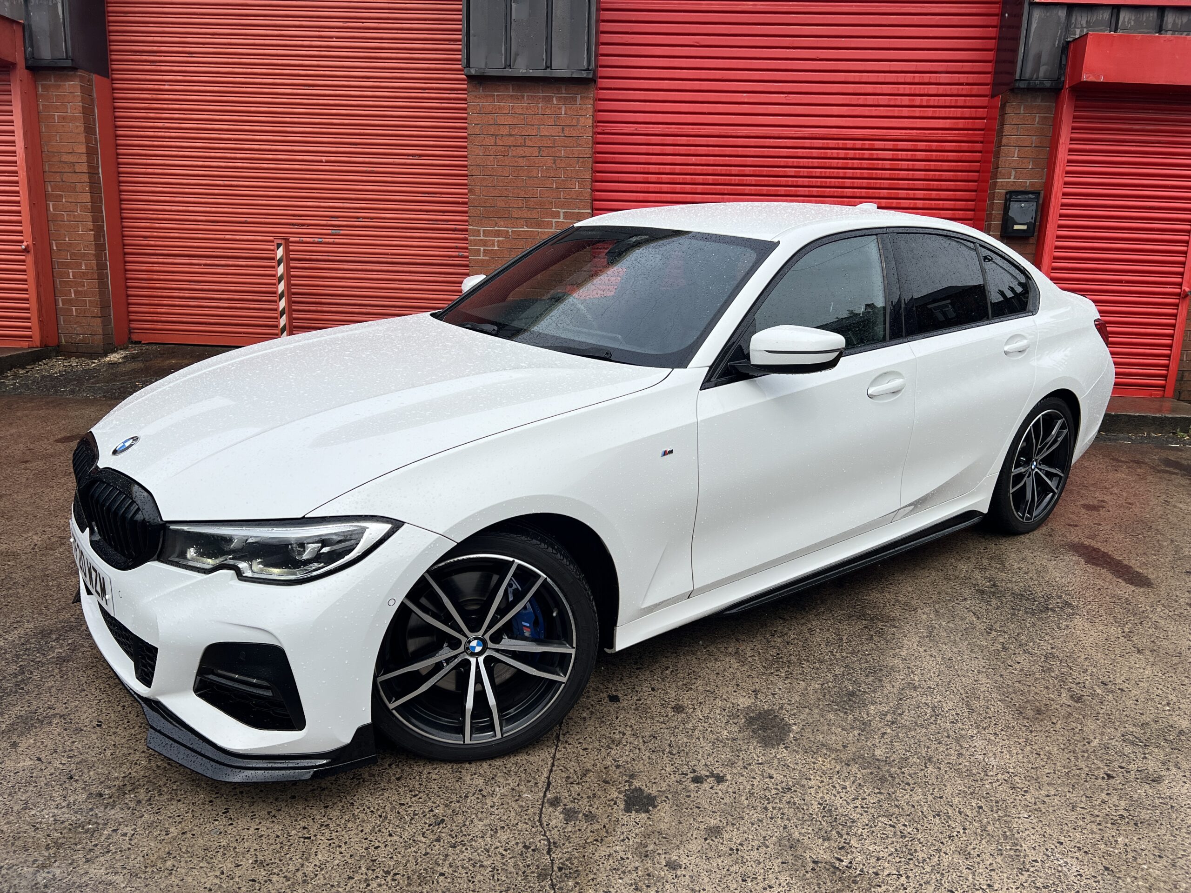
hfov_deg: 67.3
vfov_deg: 53.1
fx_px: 895
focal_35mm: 26
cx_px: 596
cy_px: 446
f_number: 1.5
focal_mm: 5.7
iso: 50
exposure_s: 1/4274
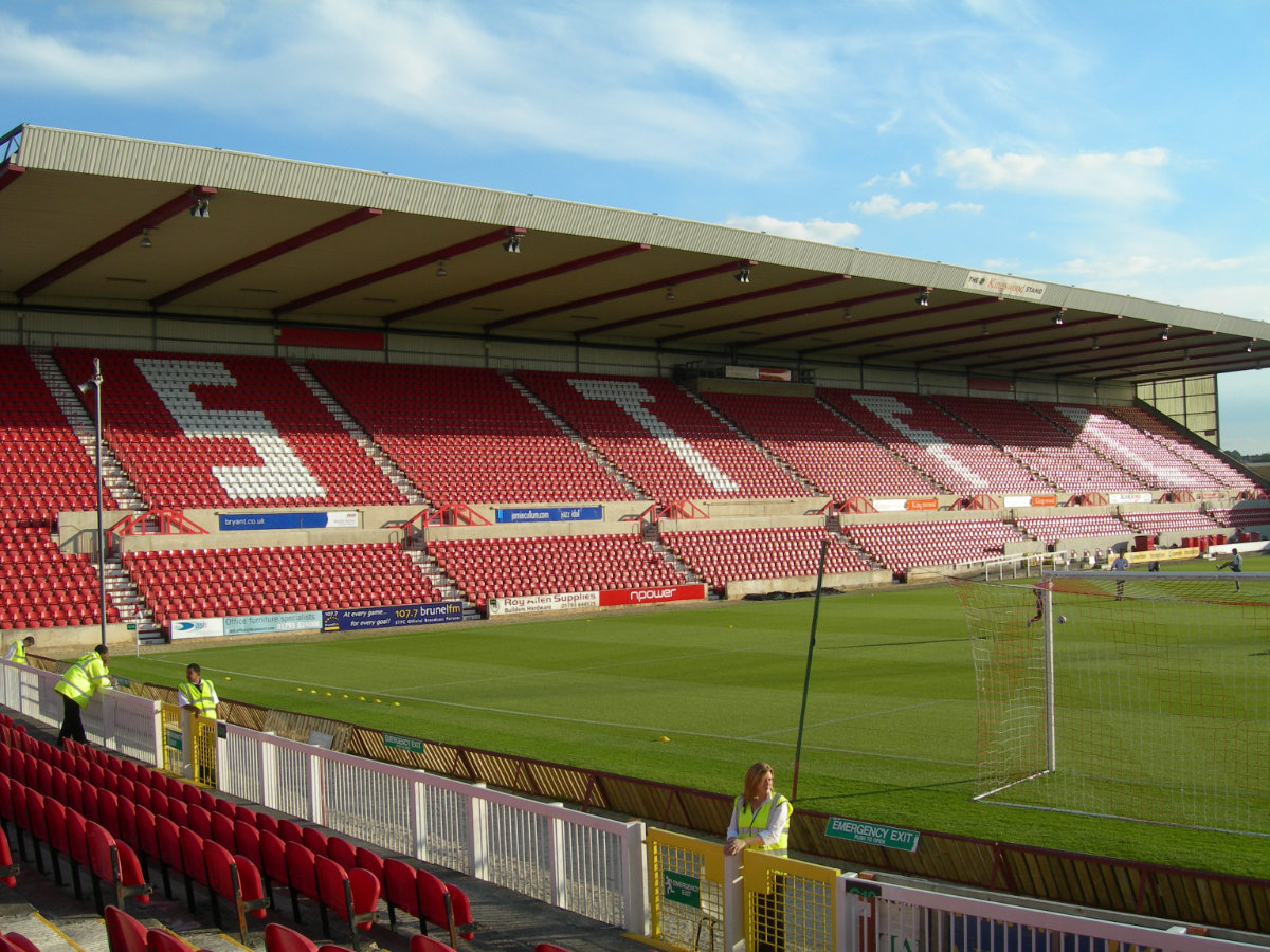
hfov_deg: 49.0
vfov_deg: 37.7
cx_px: 635
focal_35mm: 38
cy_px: 476
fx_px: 1394
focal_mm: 7.8
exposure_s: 1/329
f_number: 4.8
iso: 50
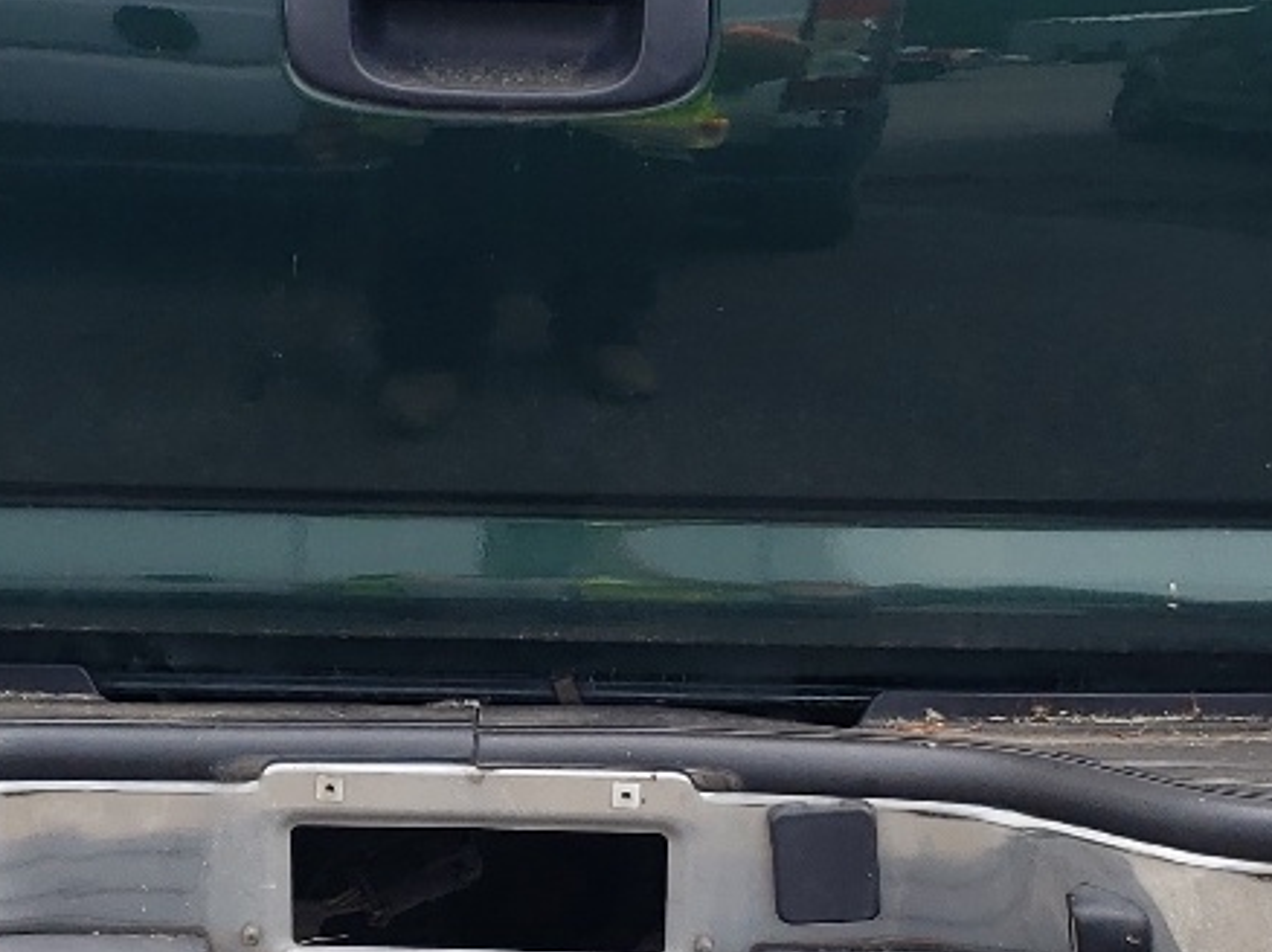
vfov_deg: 15.5
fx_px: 3489
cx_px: 517
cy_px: 430
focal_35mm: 95
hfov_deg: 20.6
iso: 50
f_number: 1.5
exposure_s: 1/1000
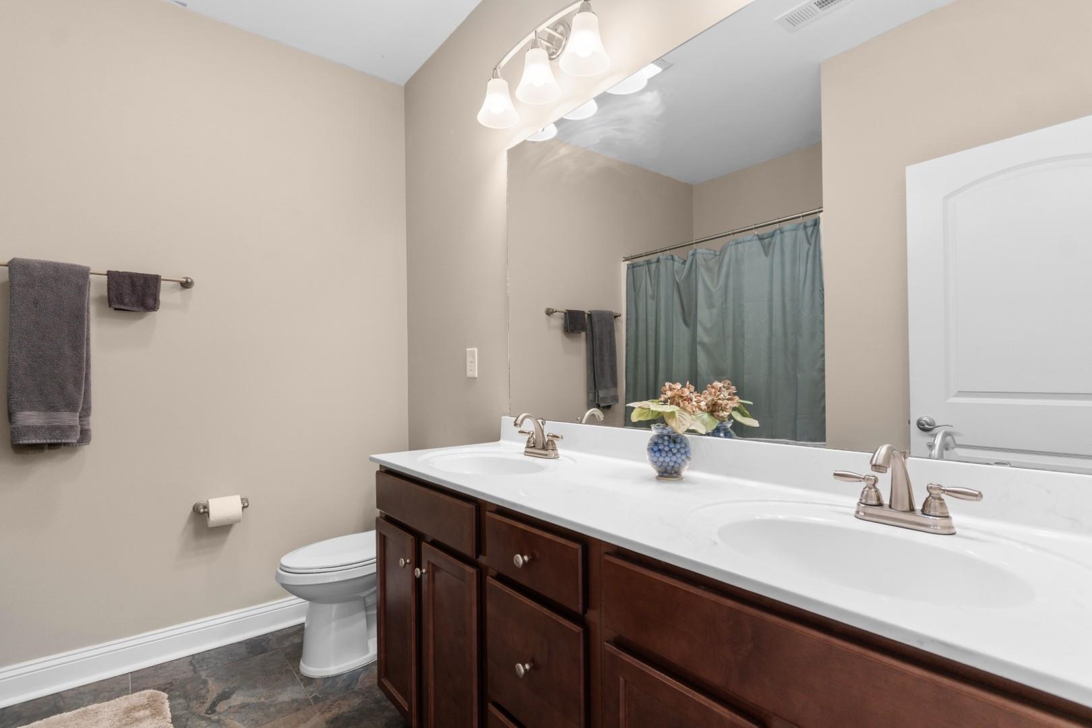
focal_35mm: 16
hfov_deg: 96.7
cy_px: 364
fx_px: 485
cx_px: 546
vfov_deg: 73.7
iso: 100
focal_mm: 11
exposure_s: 1/3
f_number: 4.8
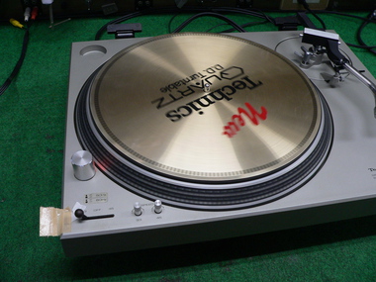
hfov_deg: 51.4
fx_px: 391
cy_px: 141
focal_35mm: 36
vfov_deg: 39.7
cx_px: 188
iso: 200
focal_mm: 6
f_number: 2.8
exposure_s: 1/40
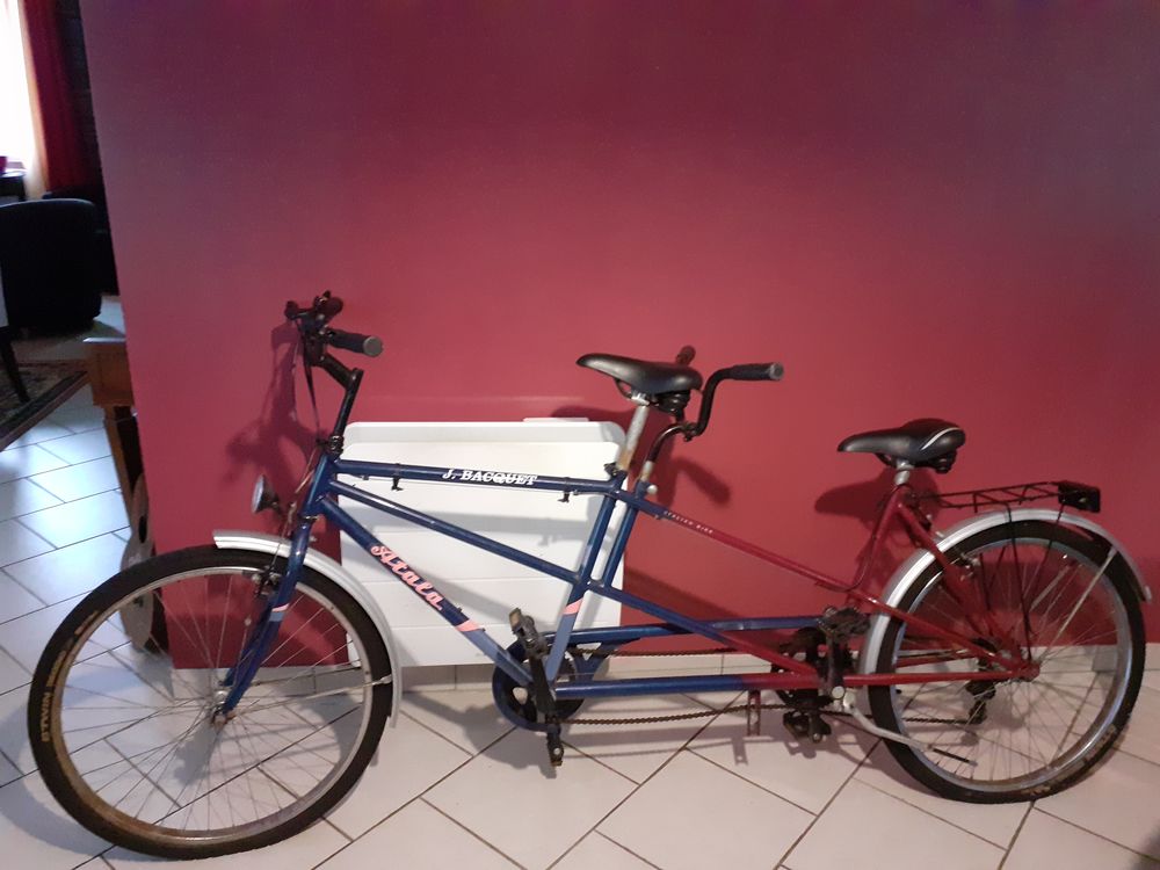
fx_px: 905
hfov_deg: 65.3
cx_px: 580
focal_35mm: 27
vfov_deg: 51.4
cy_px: 435
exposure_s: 1/20
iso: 640
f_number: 1.9
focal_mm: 3.6
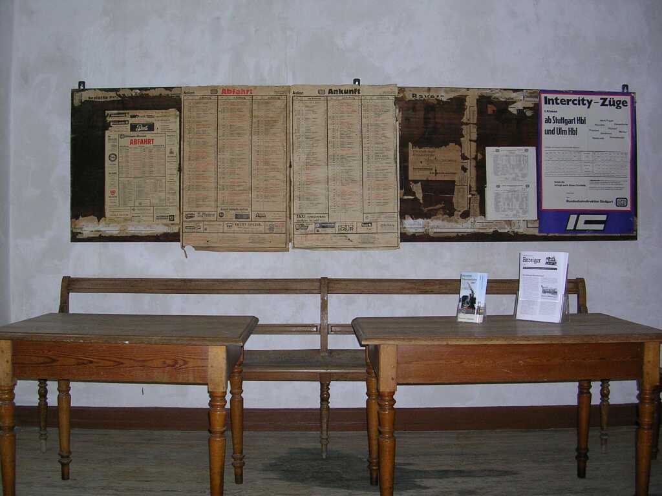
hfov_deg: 49.0
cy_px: 248
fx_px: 727
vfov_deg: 37.7
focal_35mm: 38
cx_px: 331
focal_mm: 5.8
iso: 114
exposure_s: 1/60.1
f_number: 2.8
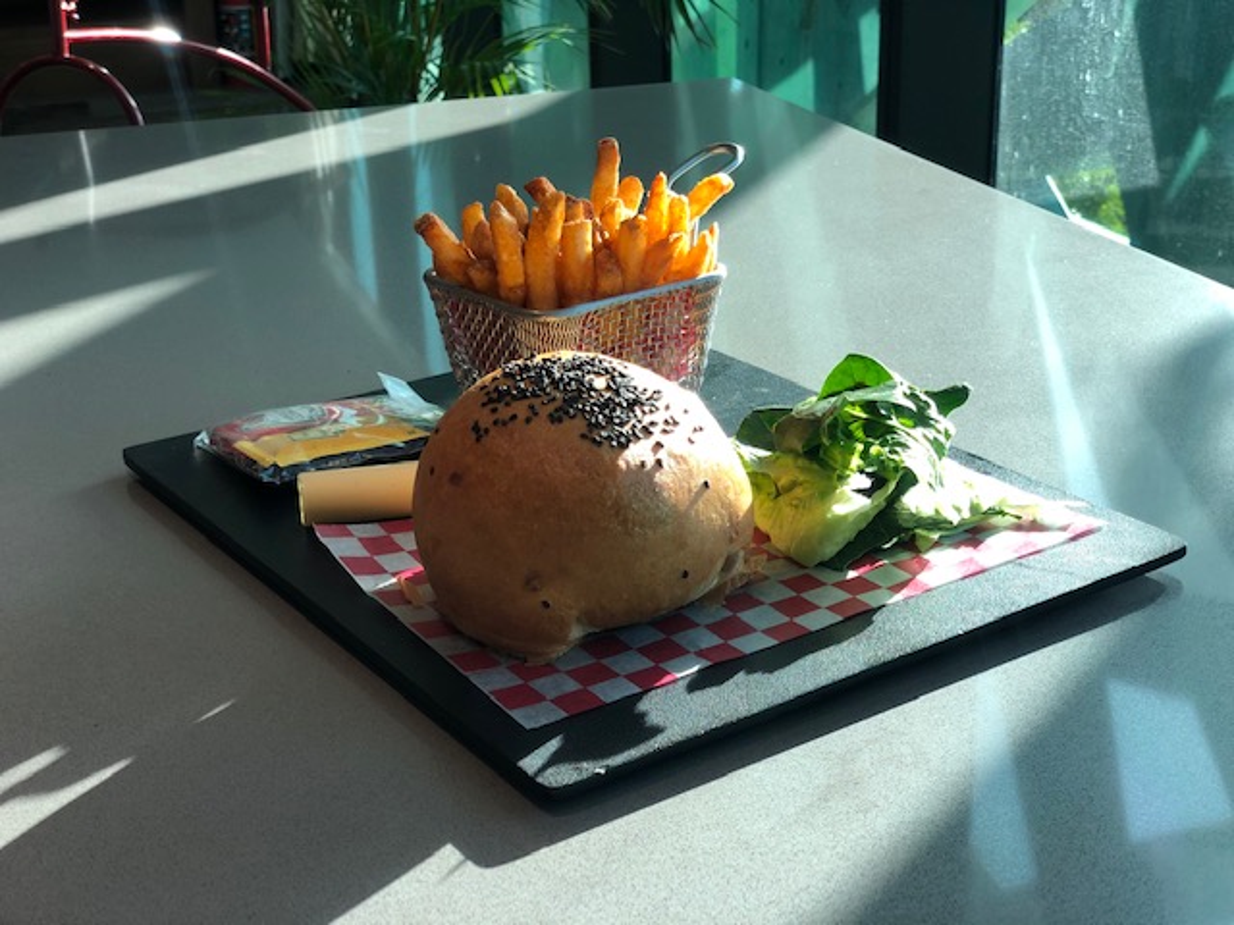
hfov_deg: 36.8
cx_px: 617
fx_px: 1854
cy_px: 462
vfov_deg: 28.0
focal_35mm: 52
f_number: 2.4
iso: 20
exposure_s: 1/60
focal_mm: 6
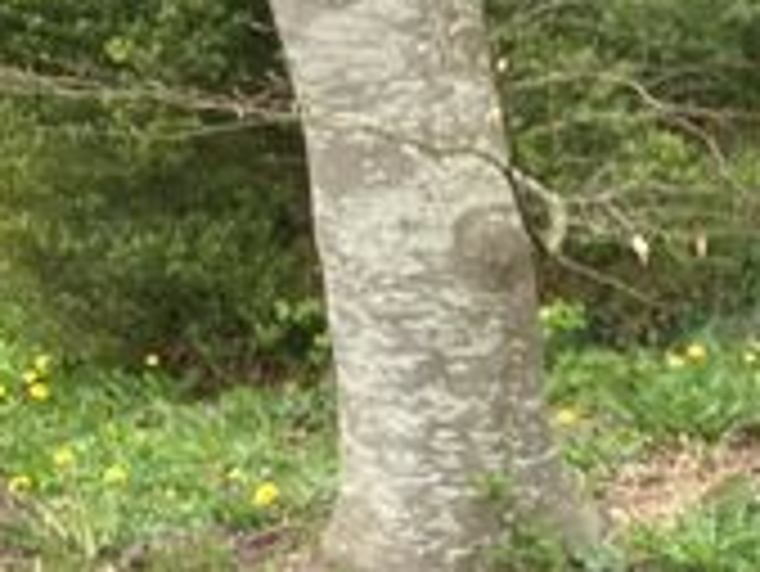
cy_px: 689
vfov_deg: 13.6
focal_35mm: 106
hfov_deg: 15.5
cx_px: 1426
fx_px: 2329
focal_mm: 3.99
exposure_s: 1/121
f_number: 1.8
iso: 25
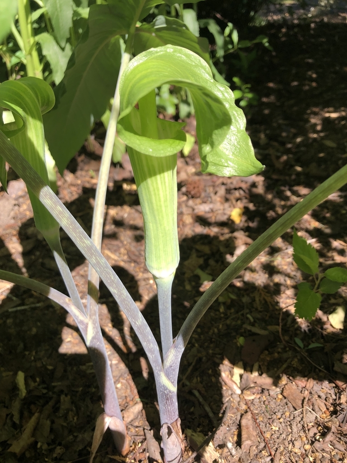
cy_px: 232
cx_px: 174
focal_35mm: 28
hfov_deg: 49.7
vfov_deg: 63.4
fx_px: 374
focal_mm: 3.99
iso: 20
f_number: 1.8
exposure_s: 1/796
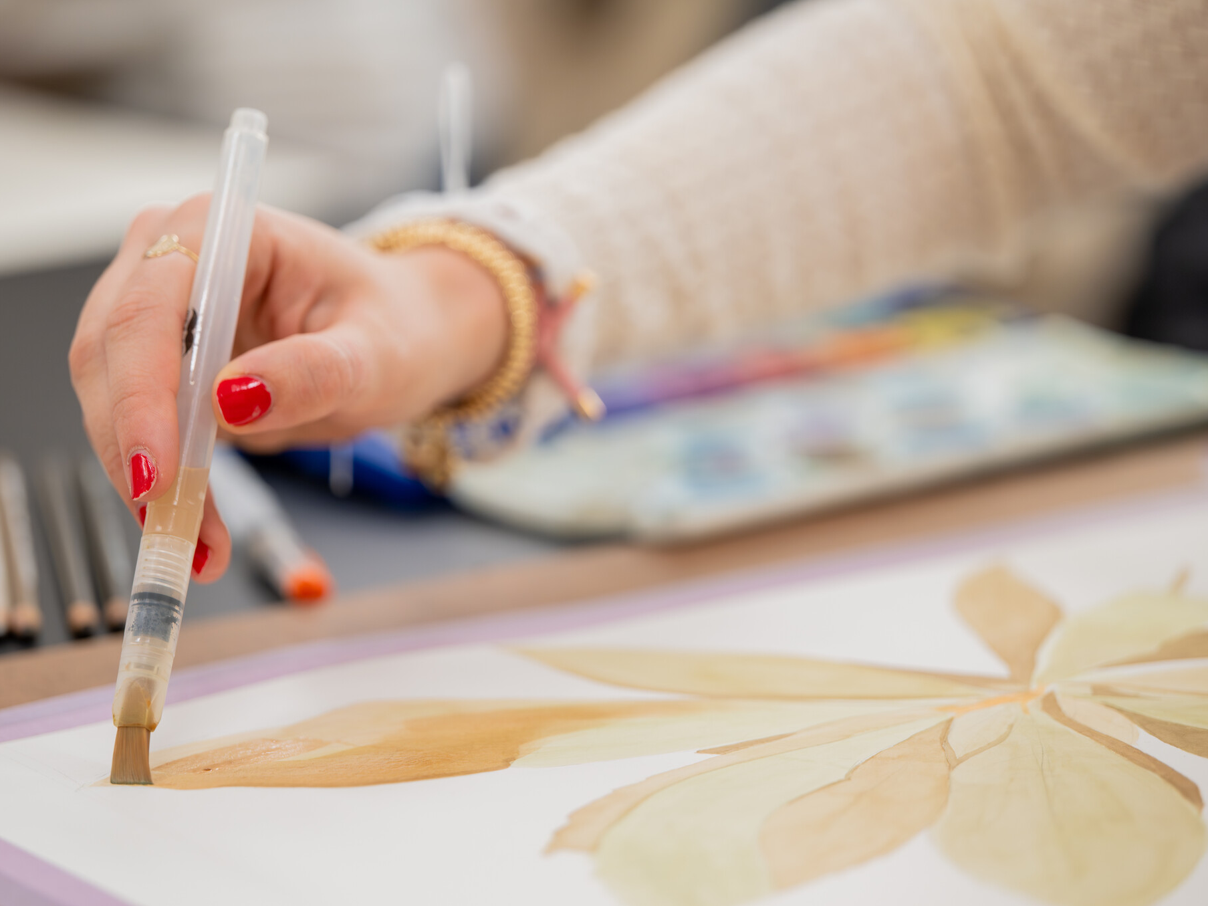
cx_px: 576
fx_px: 5513
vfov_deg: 9.4
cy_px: 450
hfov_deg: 12.5
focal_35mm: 158
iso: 250
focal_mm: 145
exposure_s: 1/125
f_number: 2.8
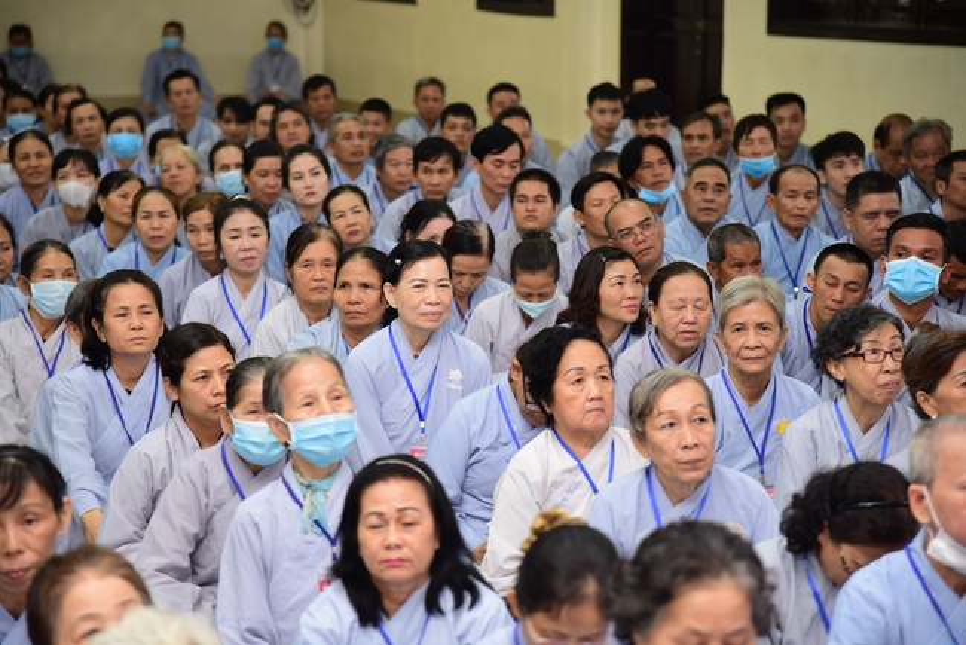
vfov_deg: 11.4
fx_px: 3221
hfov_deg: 17.1
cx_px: 483
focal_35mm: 120
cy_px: 322
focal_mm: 120
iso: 800
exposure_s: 1/40
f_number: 4
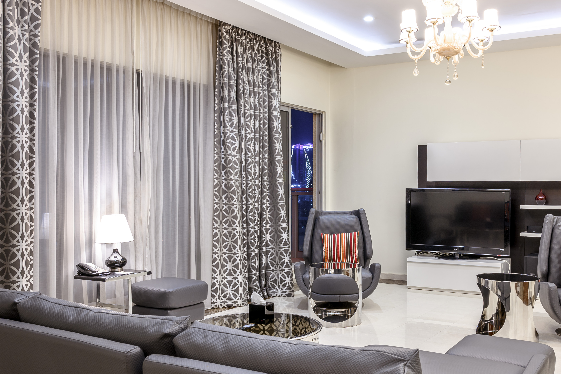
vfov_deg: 35.7
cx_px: 318
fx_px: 576
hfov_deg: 51.8
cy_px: 236
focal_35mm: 37
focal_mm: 24
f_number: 8
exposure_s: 2
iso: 100
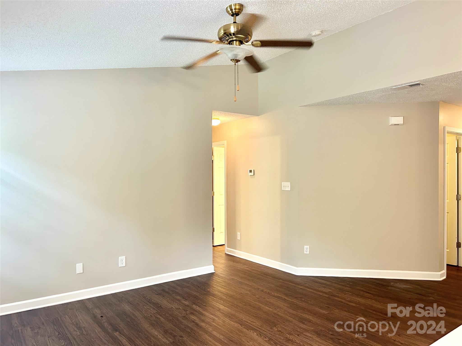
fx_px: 347
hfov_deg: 67.3
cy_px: 173
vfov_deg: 53.1
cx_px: 231
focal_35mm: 26
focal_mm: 5.7
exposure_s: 1/60
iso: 200
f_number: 1.5
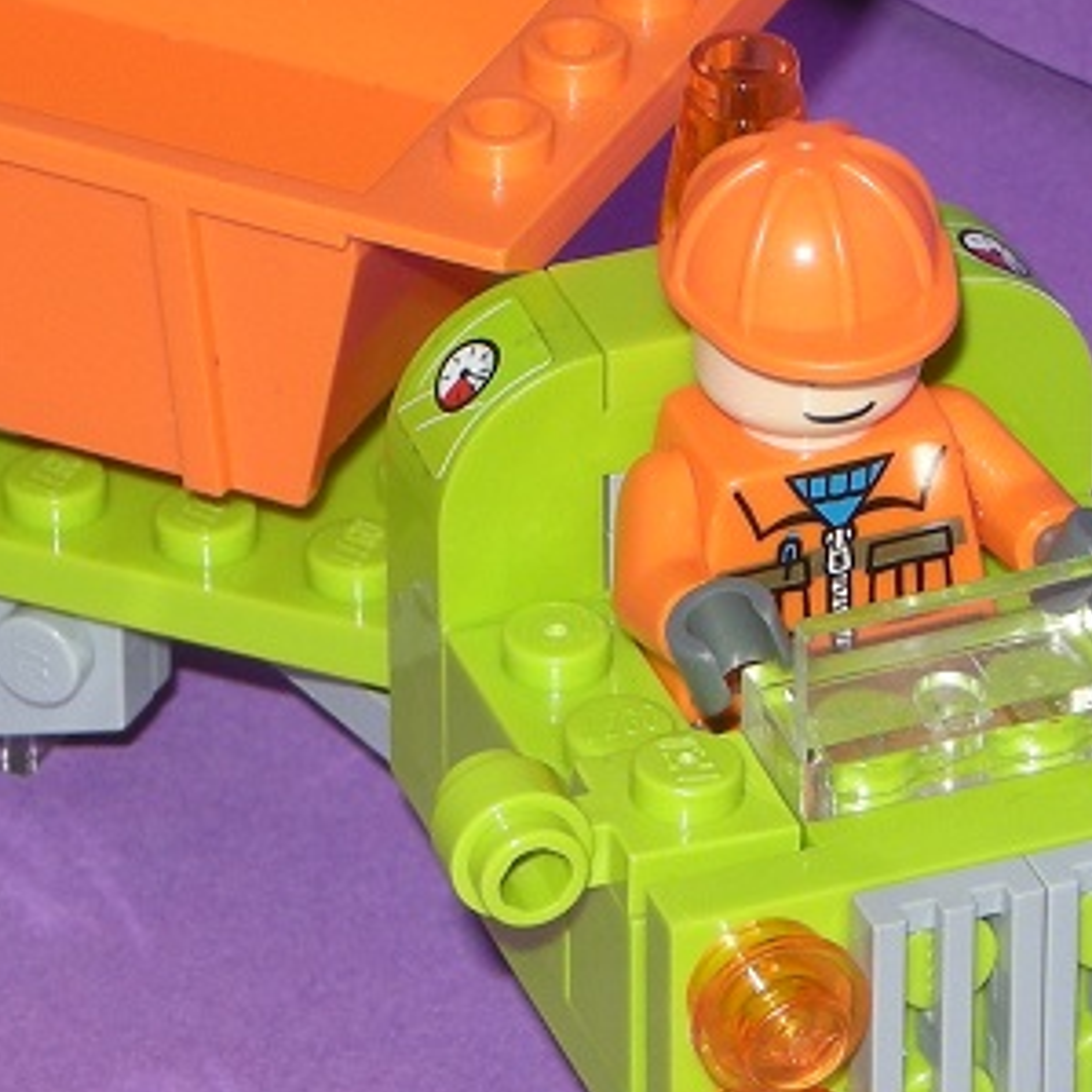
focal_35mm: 281
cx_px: 665
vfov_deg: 6.2
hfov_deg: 6.2
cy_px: 685
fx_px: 10029
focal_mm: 16.1
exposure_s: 1/120
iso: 64
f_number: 5.4
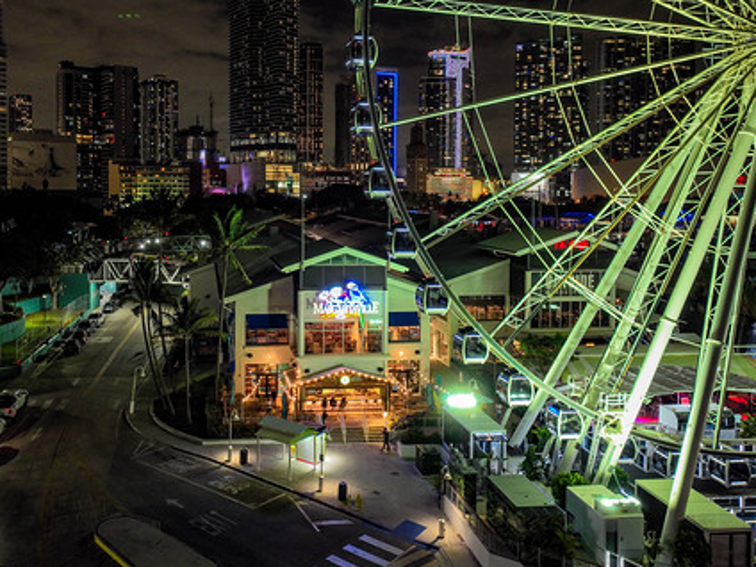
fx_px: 743
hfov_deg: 53.5
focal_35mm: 34
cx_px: 292
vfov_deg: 41.5
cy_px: 214
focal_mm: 12.29
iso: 320
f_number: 2.8
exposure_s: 1/15
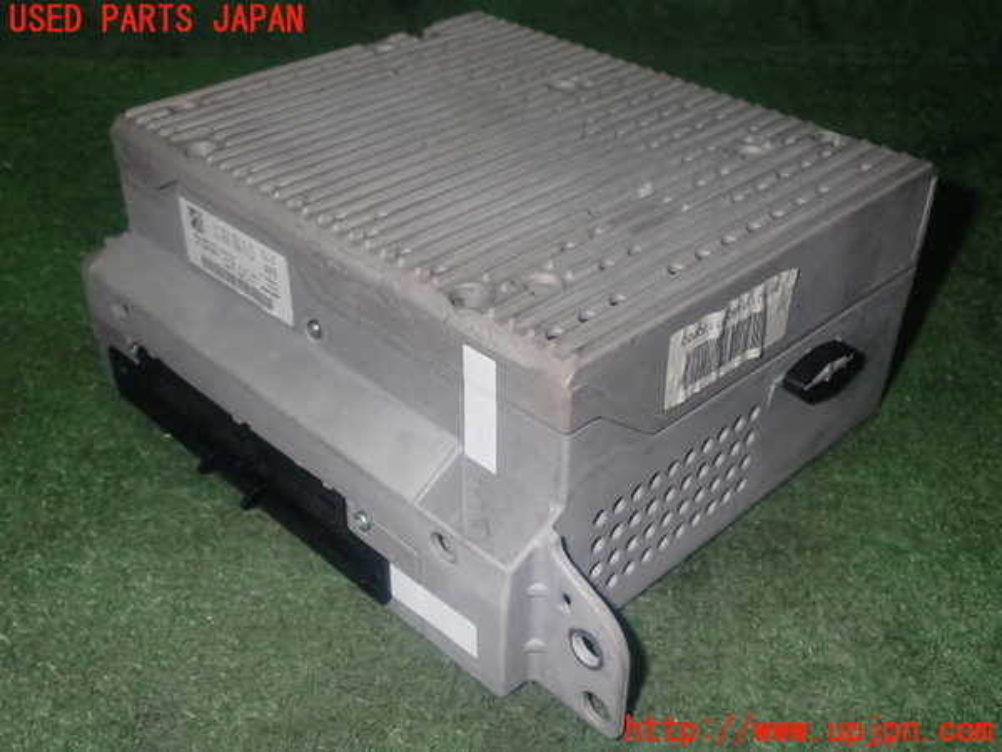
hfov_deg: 45.8
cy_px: 376
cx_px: 501
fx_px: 1187
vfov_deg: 35.1
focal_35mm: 41
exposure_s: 1/40
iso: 500
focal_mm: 7.31
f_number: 8
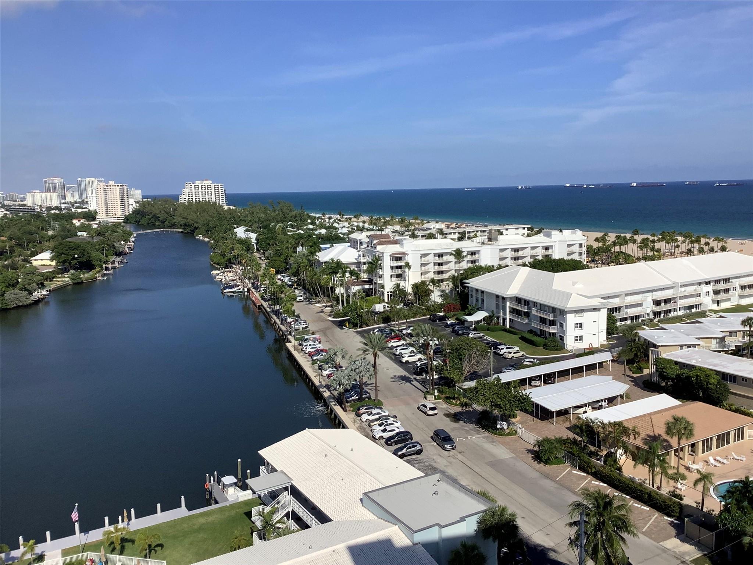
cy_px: 282
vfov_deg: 45.4
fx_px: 674
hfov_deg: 58.4
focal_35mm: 31
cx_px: 376
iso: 25
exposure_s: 1/3021
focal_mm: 3.3
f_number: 2.4
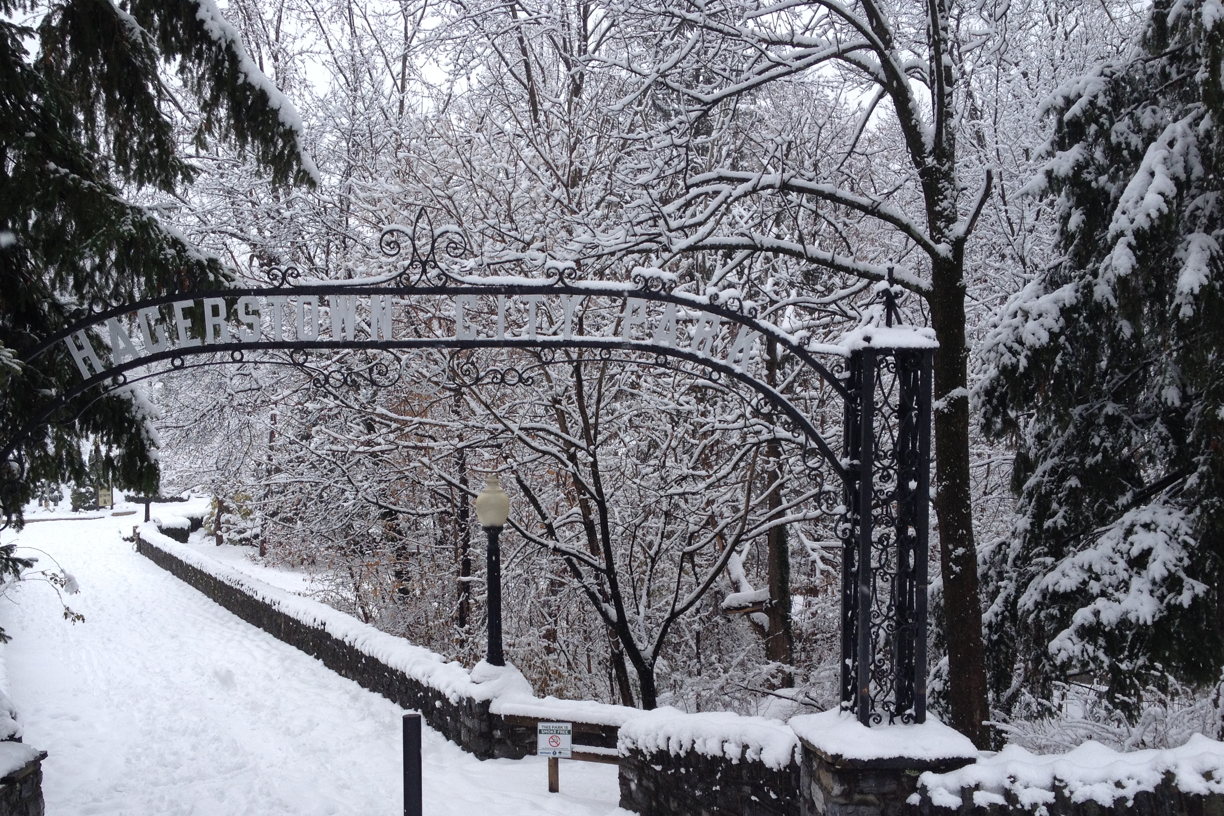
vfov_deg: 33.3
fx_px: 1360
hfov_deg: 48.4
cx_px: 578
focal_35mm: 40
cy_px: 496
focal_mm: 4.28
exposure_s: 1/502
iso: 50
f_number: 2.4
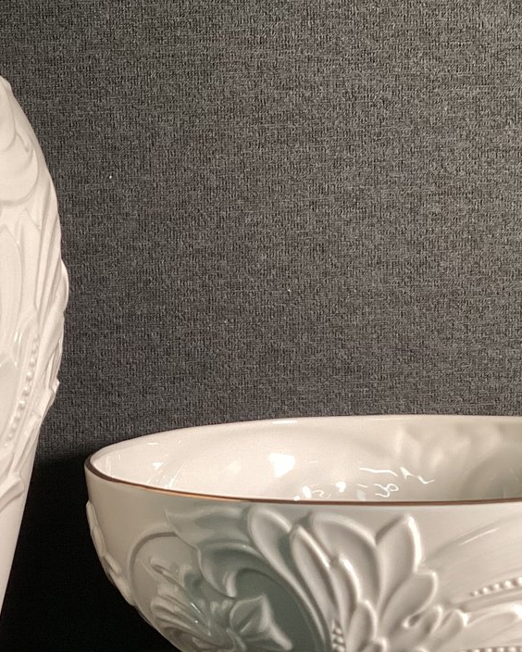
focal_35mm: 65
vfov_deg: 28.9
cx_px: 157
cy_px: 432
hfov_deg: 23.4
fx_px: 1254
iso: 200
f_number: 2.4
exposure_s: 1/60
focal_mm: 3.3
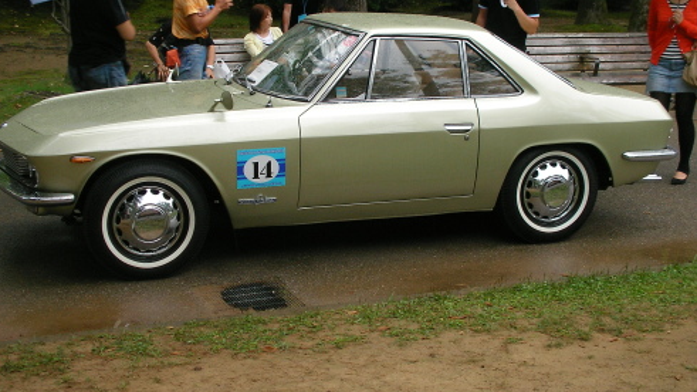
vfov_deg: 19.7
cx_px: 345
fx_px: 1127
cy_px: 151
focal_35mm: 61
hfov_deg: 34.4
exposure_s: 1/66
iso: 87
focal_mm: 9.2
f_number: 3.6
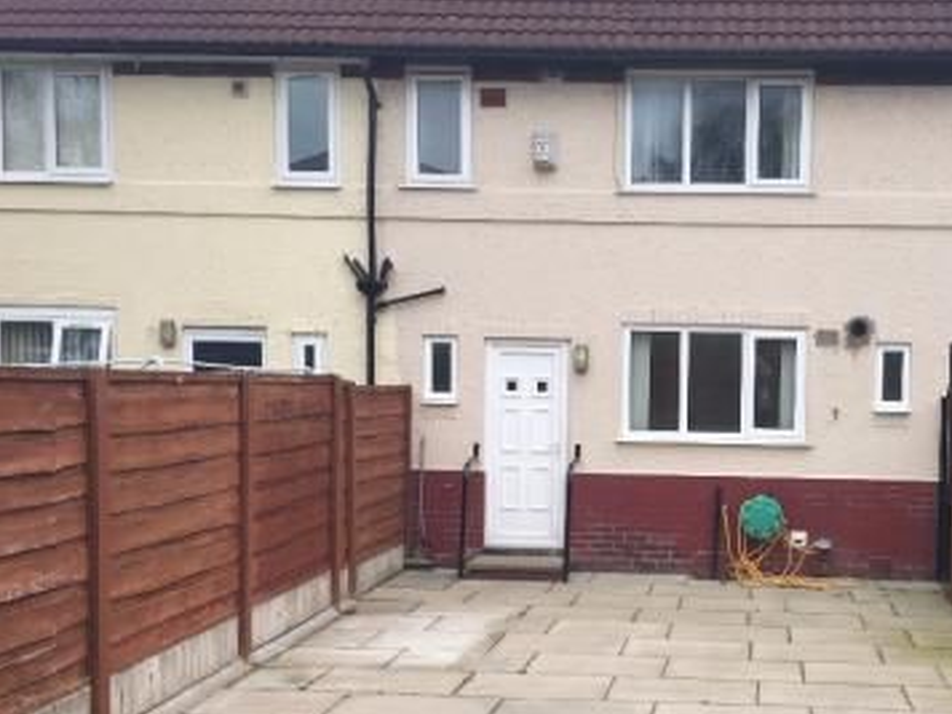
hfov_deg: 41.1
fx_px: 1238
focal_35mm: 45
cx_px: 687
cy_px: 460
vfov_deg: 32.0
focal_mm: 4.15
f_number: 2.2
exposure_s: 1/380
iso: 32
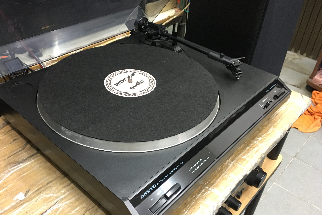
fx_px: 295
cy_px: 119
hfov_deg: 57.2
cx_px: 154
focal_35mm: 33
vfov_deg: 39.9
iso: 100
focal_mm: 4.15
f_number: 2.2
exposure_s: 1/10
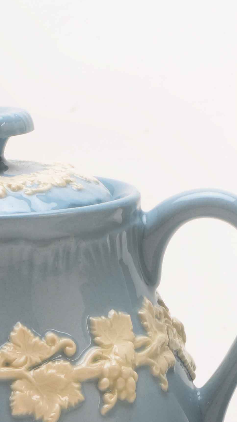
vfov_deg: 10.6
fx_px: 2262
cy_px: 350
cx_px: 212
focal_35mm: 202
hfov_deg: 6.0
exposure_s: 1/160
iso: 100
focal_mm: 45
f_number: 25
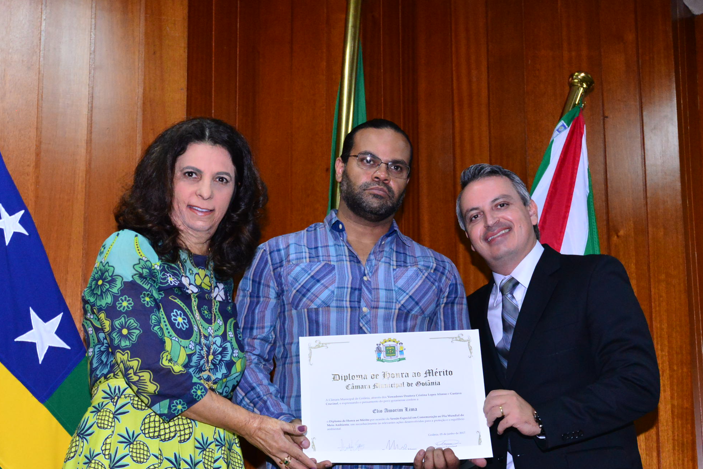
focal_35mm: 54
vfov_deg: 24.8
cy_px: 350
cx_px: 362
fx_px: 1055
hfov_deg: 36.9
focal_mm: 35
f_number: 6.3
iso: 4000
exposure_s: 1/250
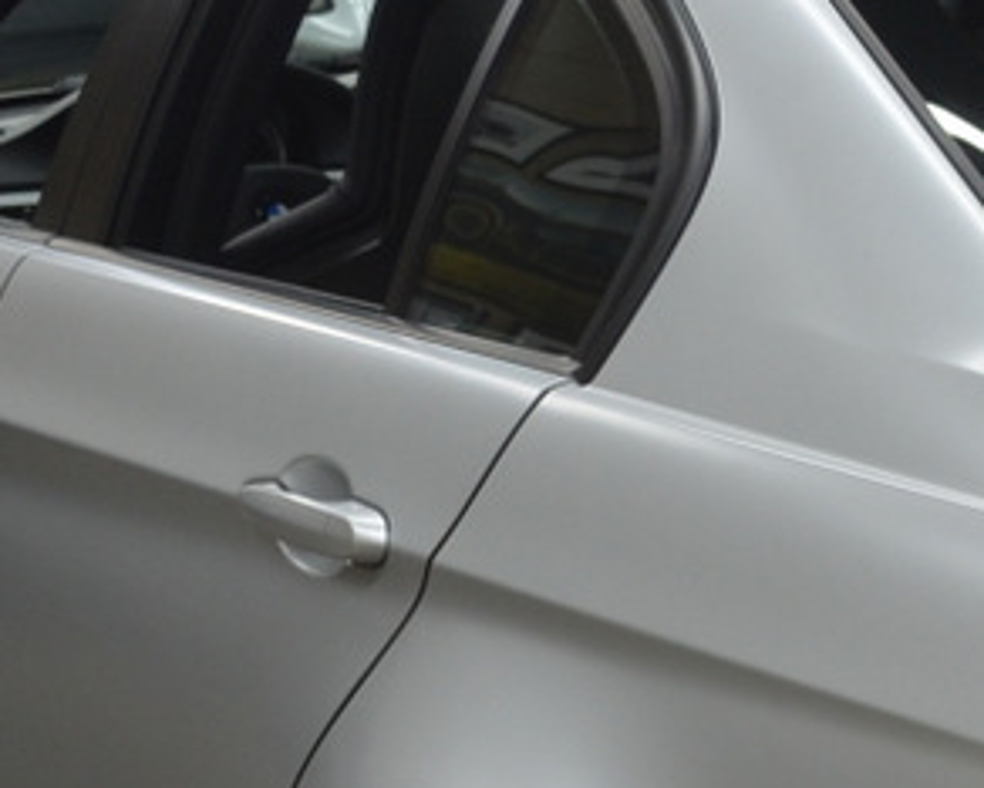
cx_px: 1213
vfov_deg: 12.0
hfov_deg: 14.6
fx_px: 3701
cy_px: 766
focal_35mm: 127
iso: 450
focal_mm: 22
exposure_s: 1/60
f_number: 4
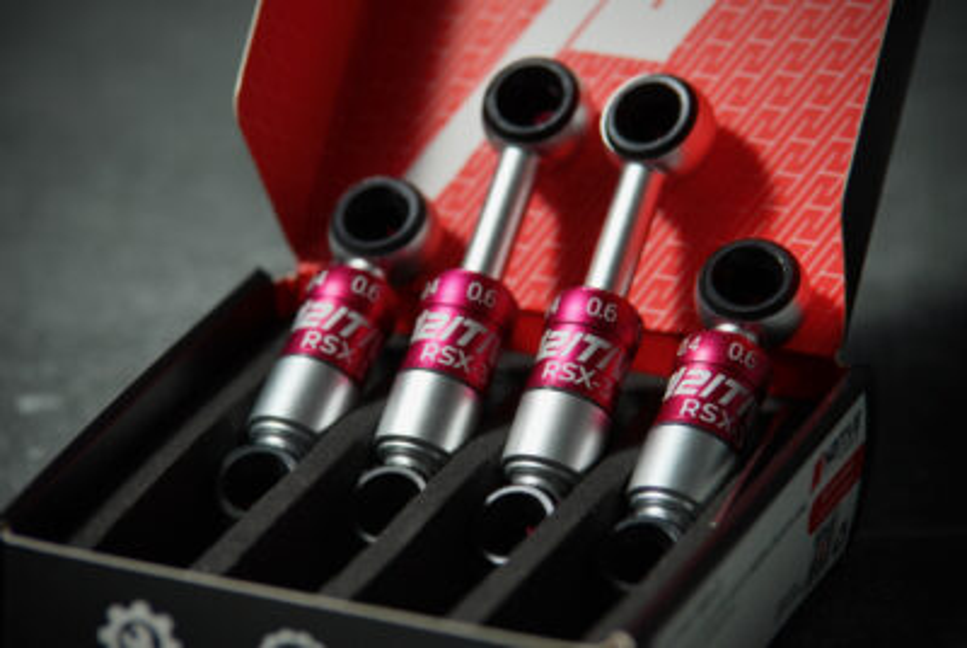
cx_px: 484
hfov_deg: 12.6
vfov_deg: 8.5
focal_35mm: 163
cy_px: 324
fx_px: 4385
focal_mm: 163
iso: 800
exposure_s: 1/100
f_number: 5
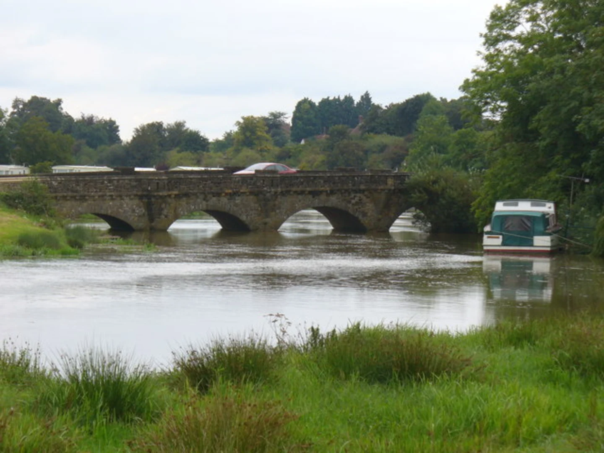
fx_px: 2216
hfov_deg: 15.5
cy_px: 226
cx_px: 302
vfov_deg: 11.7
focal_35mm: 127
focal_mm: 21
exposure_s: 1/125
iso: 80
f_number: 3.7
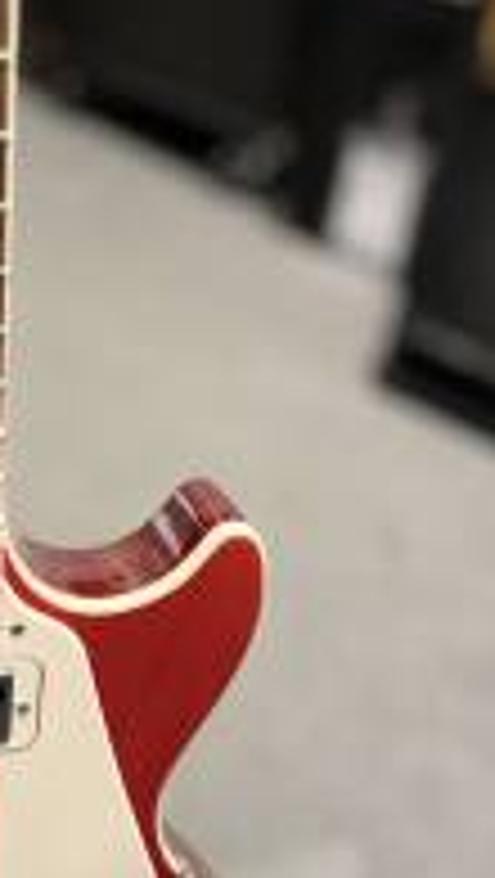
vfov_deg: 34.2
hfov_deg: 19.6
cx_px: -86
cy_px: 779
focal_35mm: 58
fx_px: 1350
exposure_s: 1/60
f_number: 1.5
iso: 200
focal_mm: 5.7
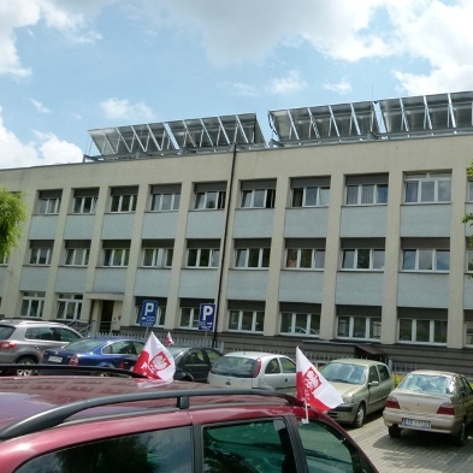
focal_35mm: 36
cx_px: 368
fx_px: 557
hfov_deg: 44.2
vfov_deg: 46.0
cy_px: 212
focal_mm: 4.5
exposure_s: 1/1000
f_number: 4
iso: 160
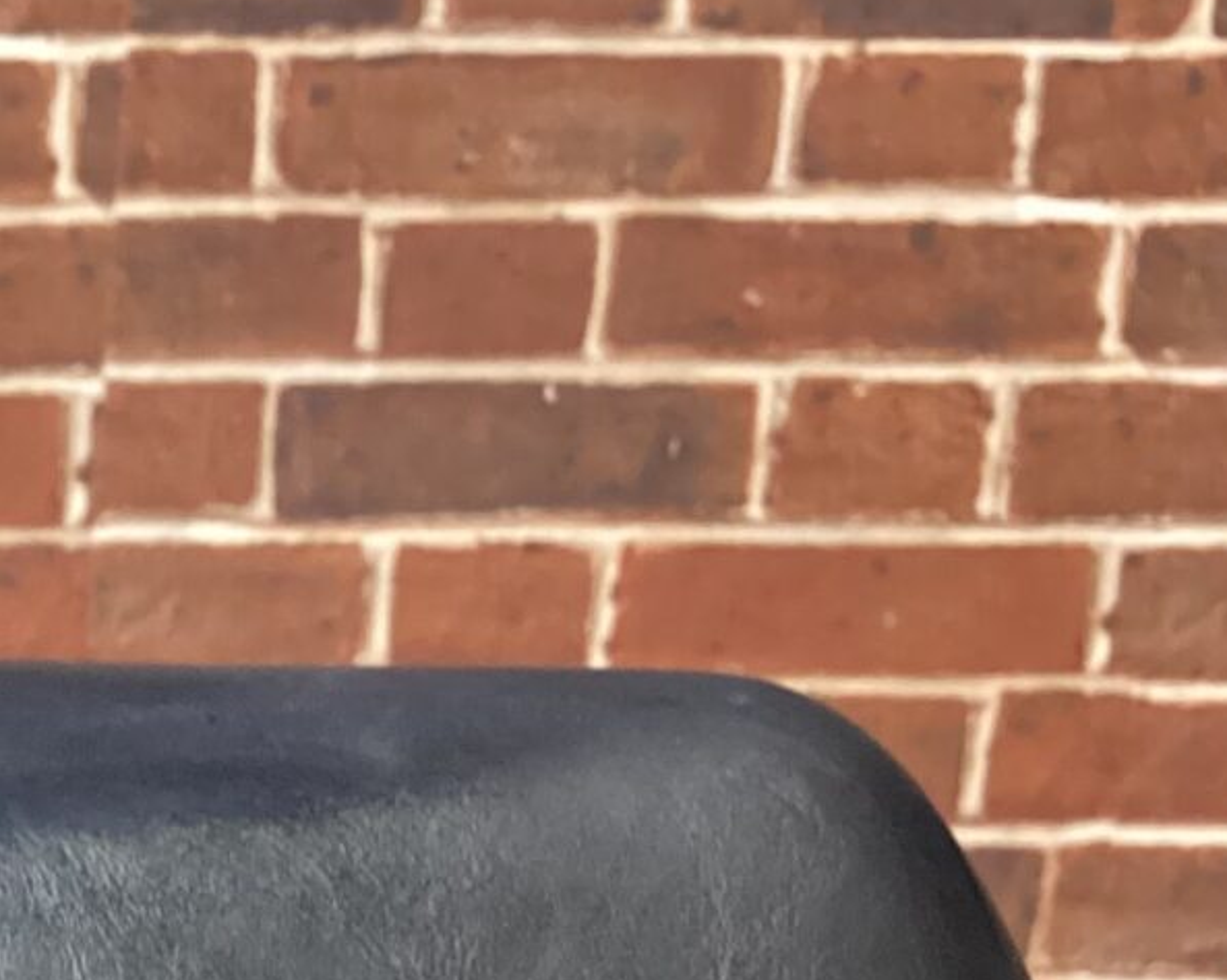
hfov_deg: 18.0
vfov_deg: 15.0
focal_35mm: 98
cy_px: 1290
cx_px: -466
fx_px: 3558
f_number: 2.4
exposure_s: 1/40
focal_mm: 3.3
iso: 400
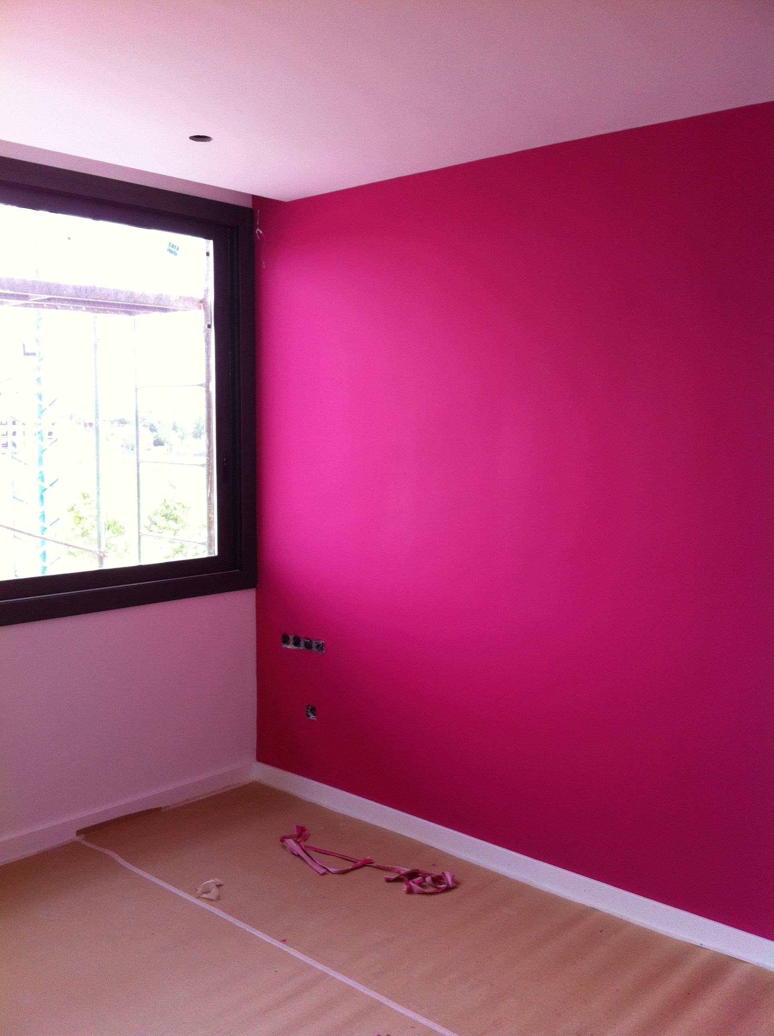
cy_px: 518
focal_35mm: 35
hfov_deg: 40.6
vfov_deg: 52.7
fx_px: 1046
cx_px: 387
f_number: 2.8
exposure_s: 1/120
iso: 100
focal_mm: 3.85
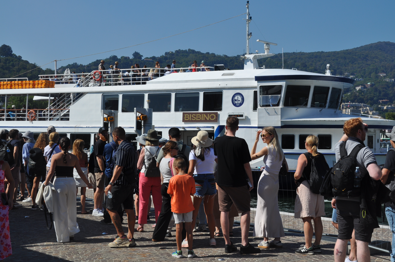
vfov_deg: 22.6
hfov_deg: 33.4
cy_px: 131
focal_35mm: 60
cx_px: 198
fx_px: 658
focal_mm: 40
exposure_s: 1/400
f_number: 10
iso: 200
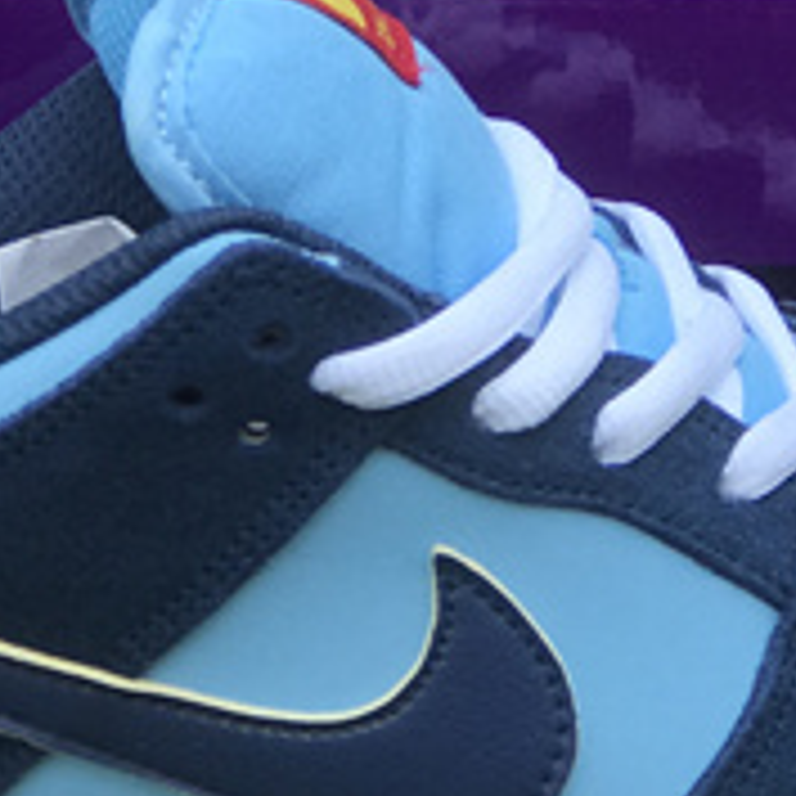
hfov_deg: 8.3
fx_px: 5489
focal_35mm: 211
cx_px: 463
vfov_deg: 8.3
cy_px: 74
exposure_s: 1/368
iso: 20
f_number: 2.8
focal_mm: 6.6
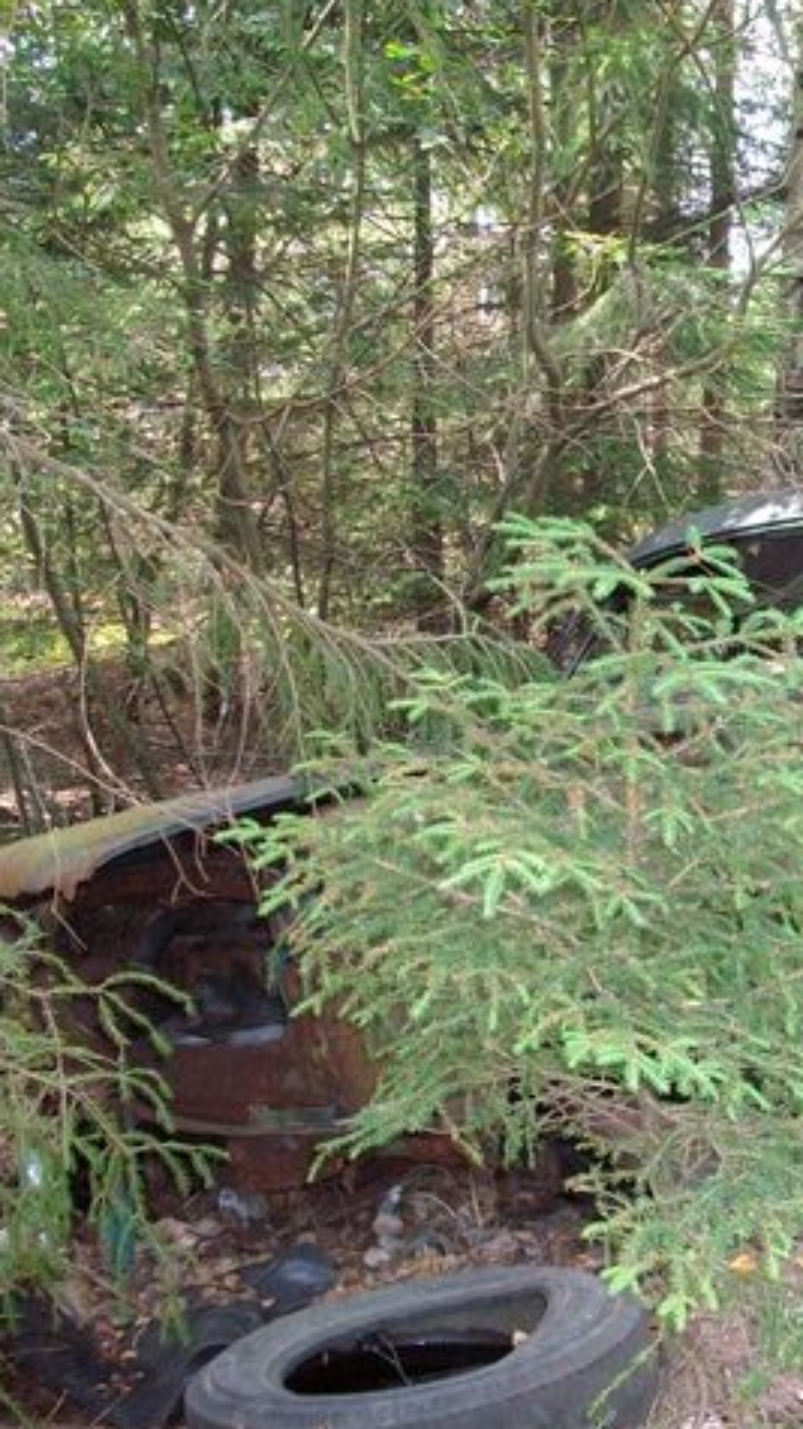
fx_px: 1780
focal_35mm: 47
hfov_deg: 24.0
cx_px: 857
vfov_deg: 43.7
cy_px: 713
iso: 224
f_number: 2.9
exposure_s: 1/40
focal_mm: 5.7
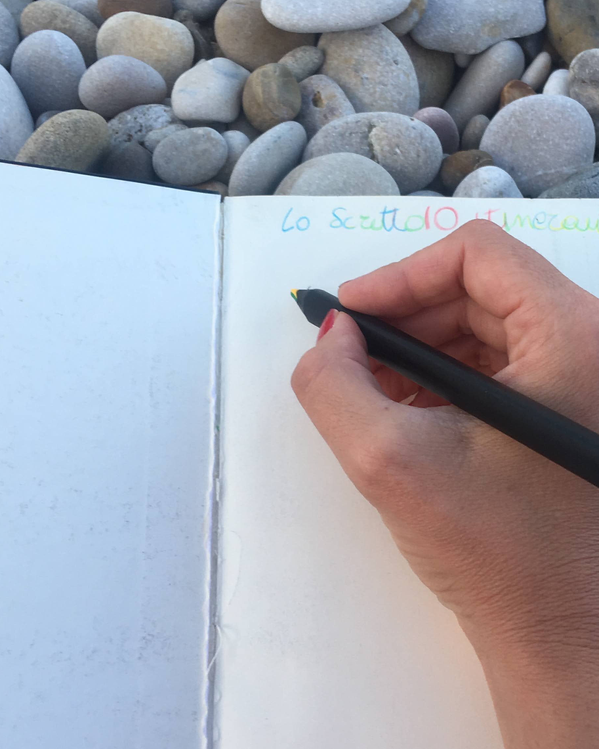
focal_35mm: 50
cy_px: 355
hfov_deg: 30.0
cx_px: 400
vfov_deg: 37.3
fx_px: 1108
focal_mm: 4.15
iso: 25
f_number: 2.2
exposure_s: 1/234
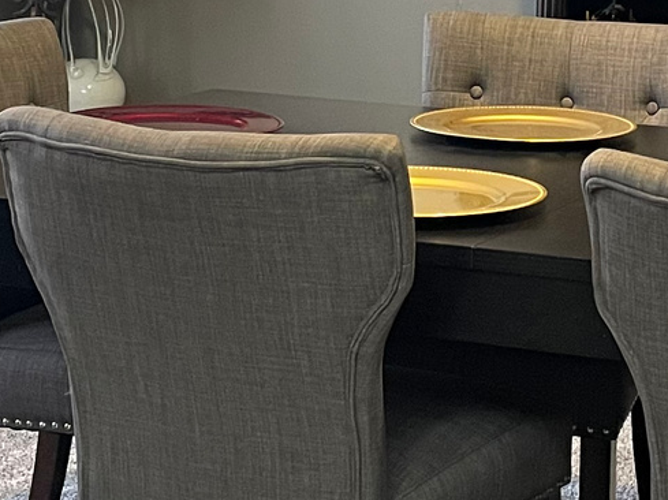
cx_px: 467
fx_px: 2102
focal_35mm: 109
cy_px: -57
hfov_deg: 18.0
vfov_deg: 13.3
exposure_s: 1/60
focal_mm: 4.2
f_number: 1.6
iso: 320
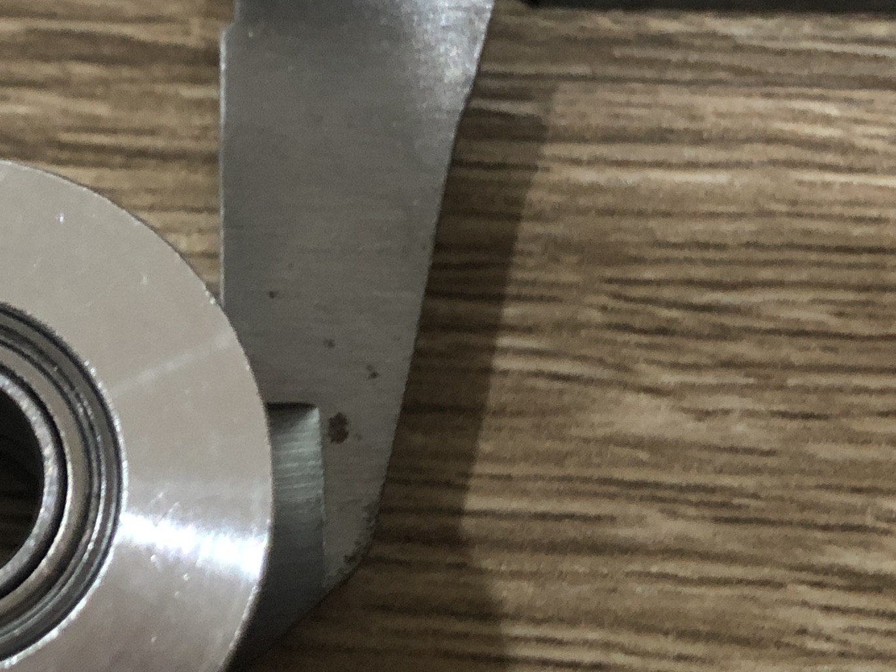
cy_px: 231
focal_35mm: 83
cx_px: 130
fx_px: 2148
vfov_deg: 17.7
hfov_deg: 23.1
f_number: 1.8
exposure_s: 1/10
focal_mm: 3.99
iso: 100
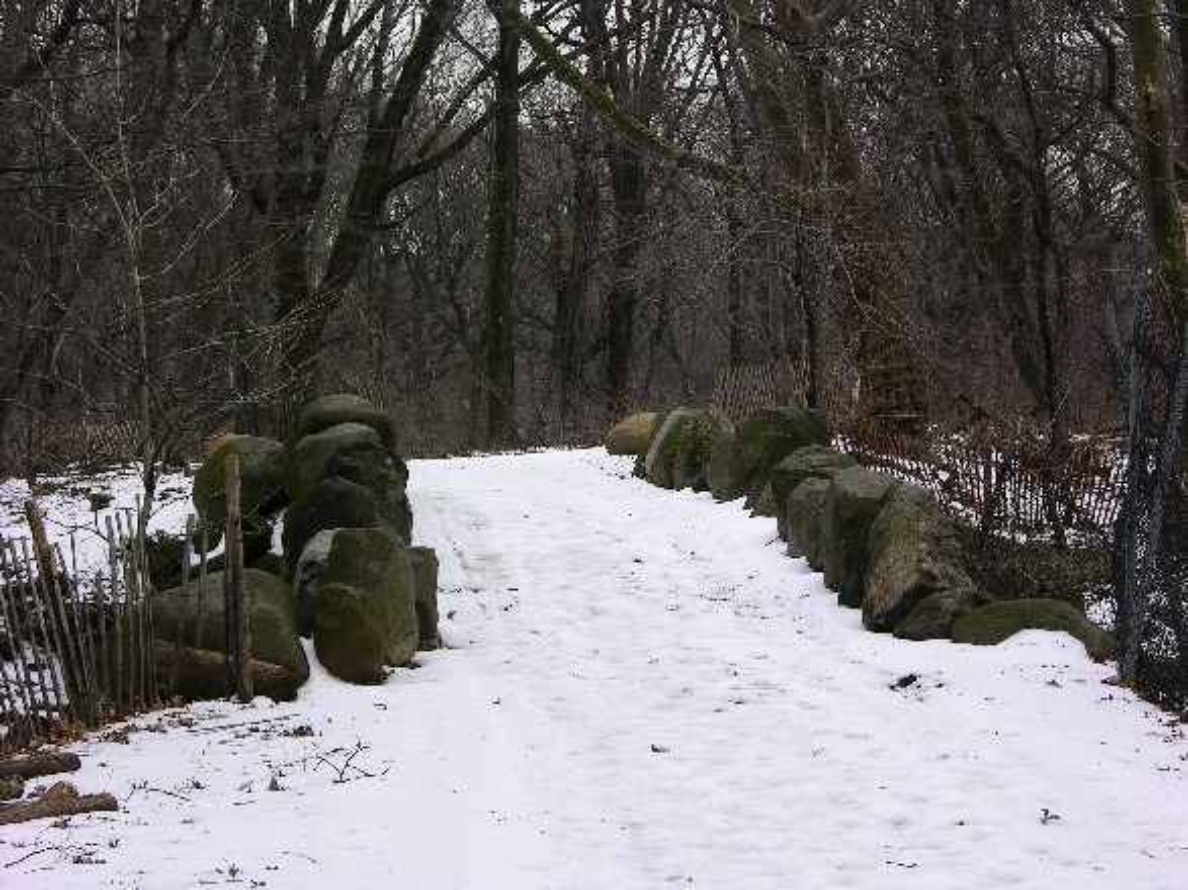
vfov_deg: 12.3
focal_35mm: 120
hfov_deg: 16.4
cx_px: 594
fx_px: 4117
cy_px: 445
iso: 50
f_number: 4.7
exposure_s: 1/115
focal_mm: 29.5
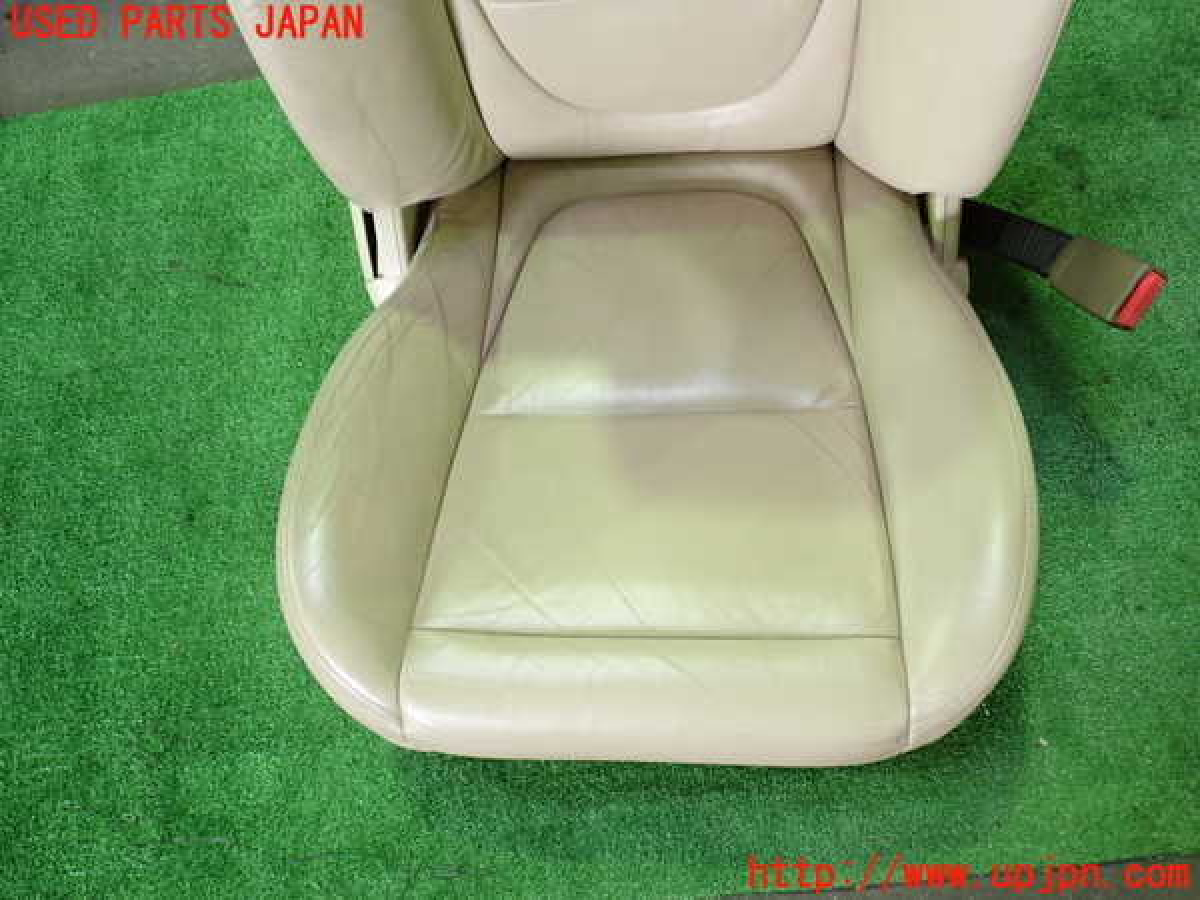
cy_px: 450
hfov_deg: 60.0
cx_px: 600
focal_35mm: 30
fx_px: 1040
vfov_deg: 46.8
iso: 320
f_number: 2.3
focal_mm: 5.4
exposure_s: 1/30
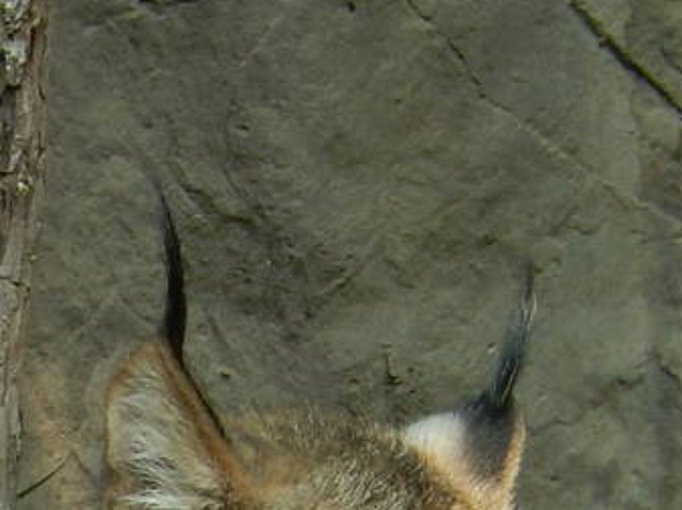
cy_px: 876
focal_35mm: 637
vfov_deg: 2.3
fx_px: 12537
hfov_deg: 3.1
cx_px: -113
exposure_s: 1/80
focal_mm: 24.1
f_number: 5.6
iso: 125
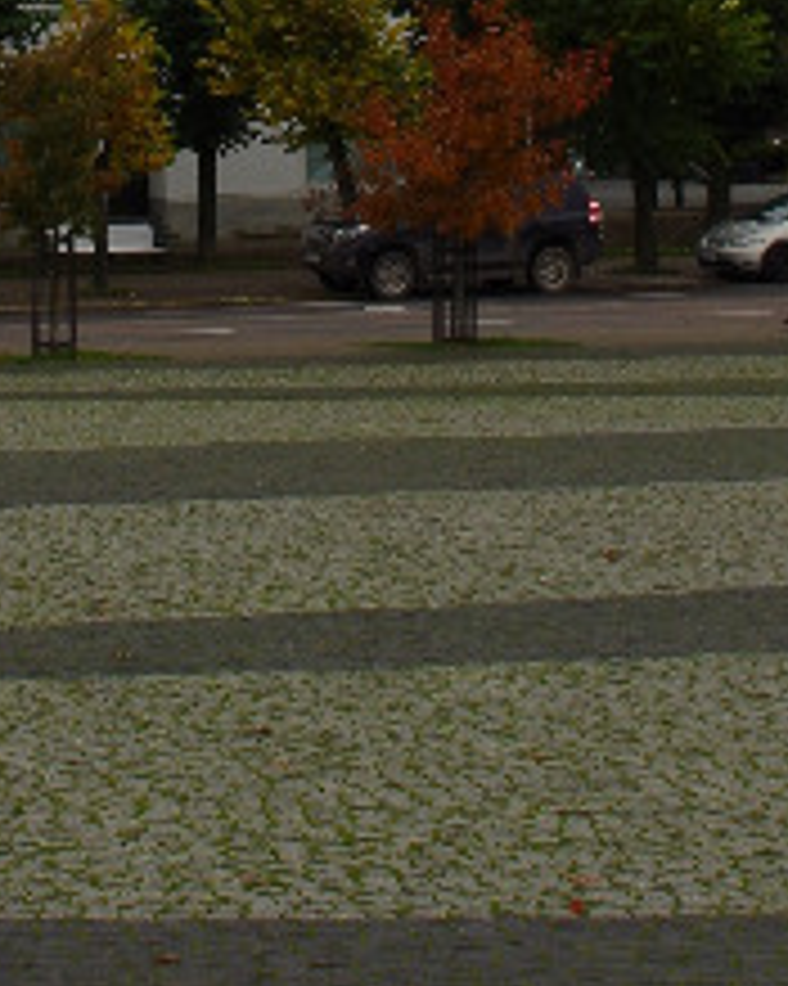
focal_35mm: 166
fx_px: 4843
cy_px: -95
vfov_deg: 11.5
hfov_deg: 9.3
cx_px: 169
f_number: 8
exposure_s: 1/50
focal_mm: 24
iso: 250
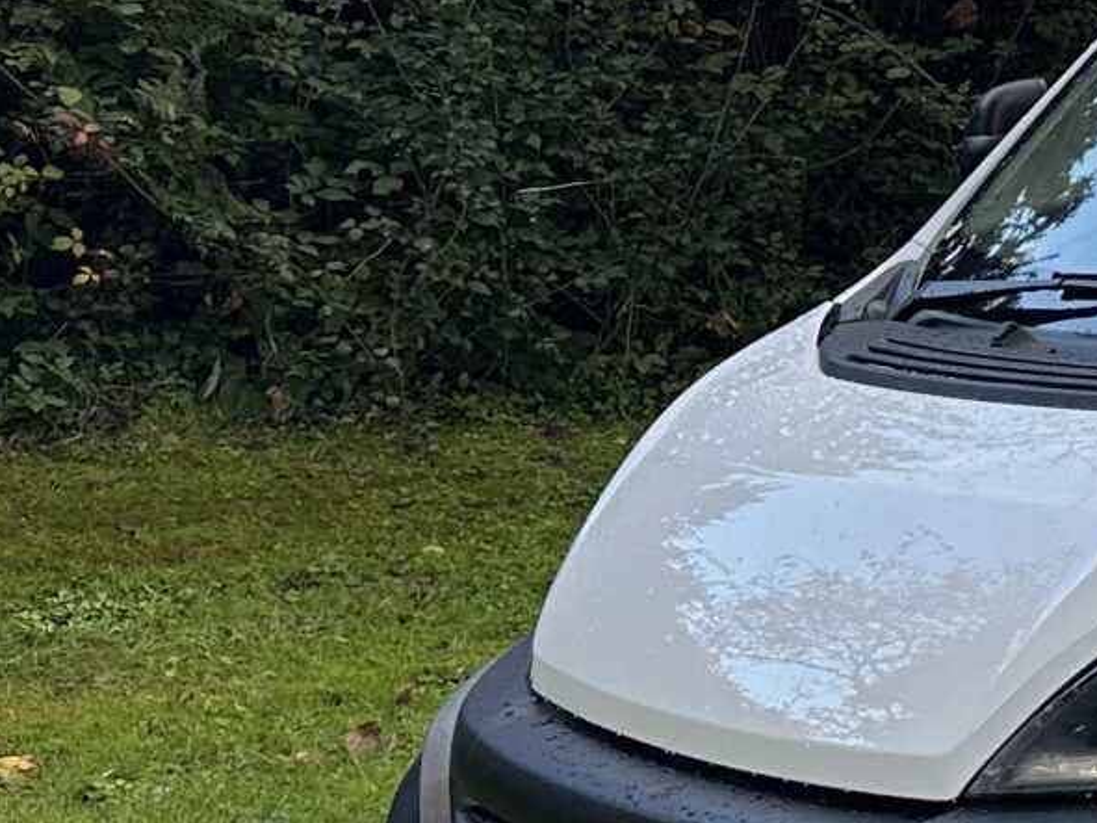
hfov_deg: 15.1
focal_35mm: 104
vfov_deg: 14.2
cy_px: 290
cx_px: 2220
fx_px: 3295
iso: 80
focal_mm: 6.86
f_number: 1.78
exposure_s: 1/291
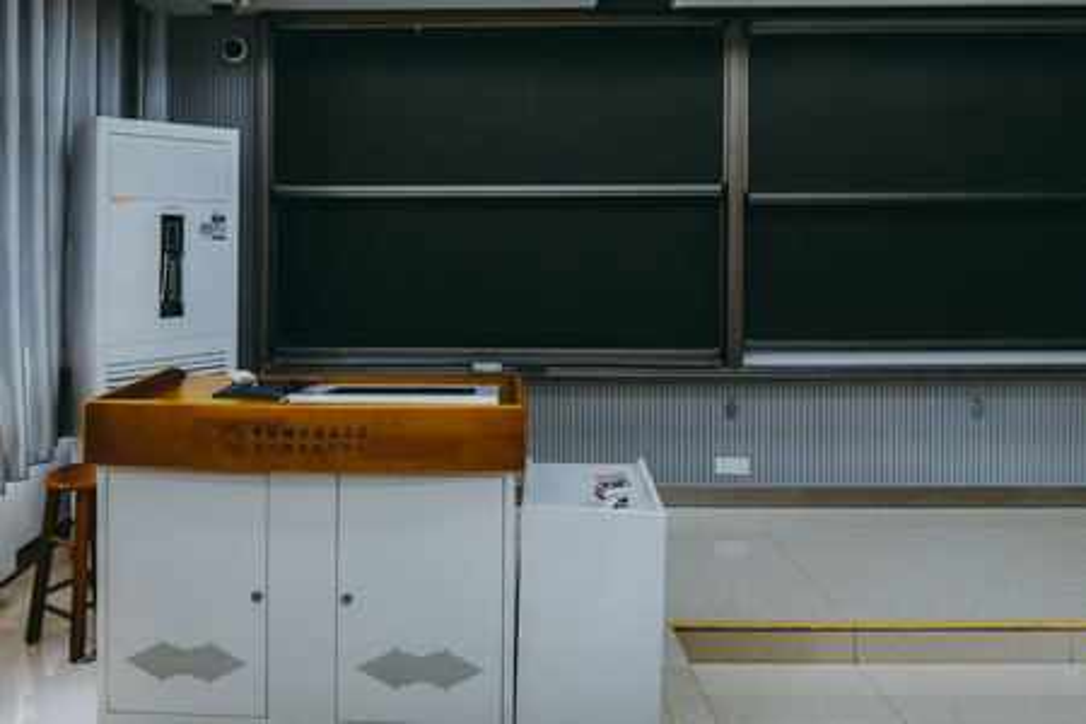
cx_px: 543
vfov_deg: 72.1
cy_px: 362
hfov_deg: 95.0
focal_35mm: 16
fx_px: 498
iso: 500
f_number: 8
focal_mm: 11
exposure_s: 1/20
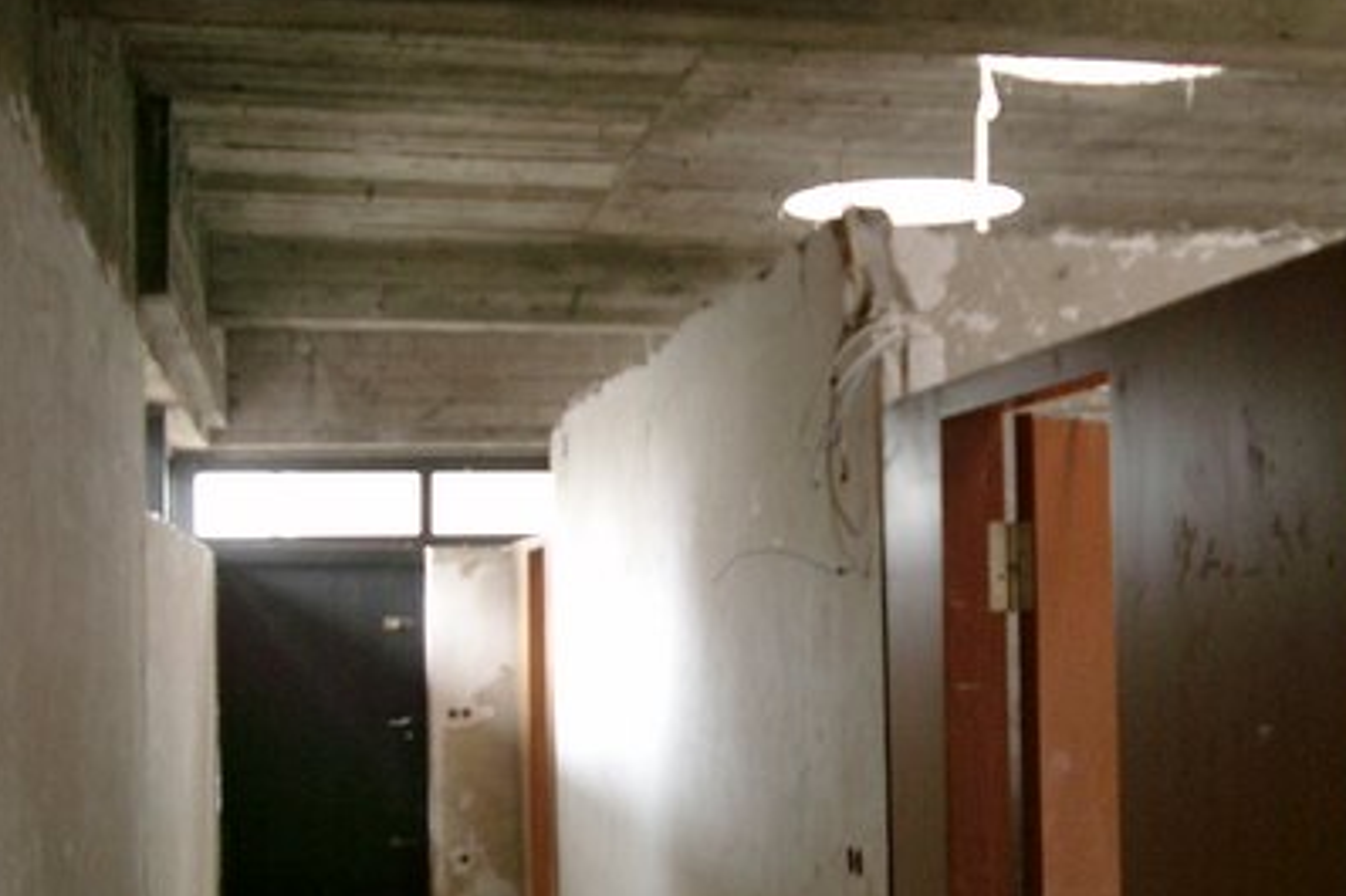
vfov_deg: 23.3
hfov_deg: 34.2
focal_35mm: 58
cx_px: 883
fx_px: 2168
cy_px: 531
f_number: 2.6
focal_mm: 7.6
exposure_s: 1/15
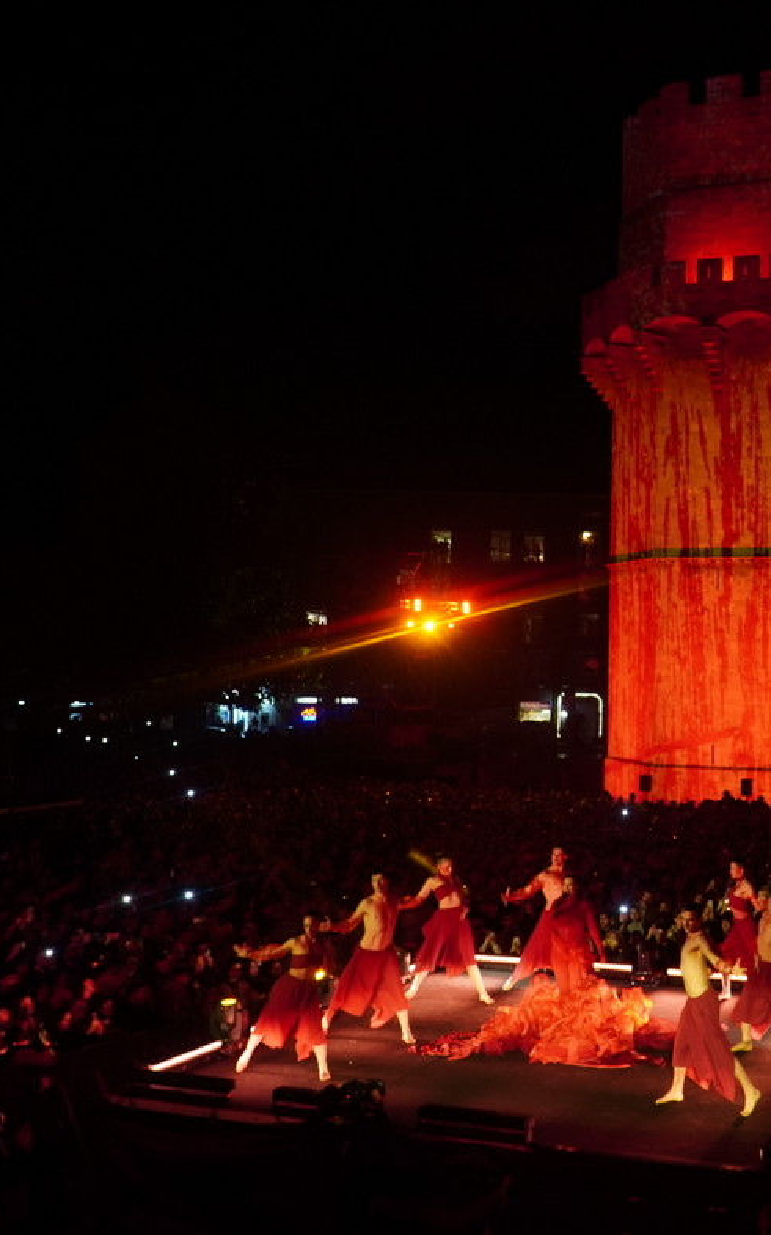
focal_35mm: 42
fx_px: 1413
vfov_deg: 47.2
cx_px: 735
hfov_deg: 29.0
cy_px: 613
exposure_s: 1/30
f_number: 4
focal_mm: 18
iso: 640
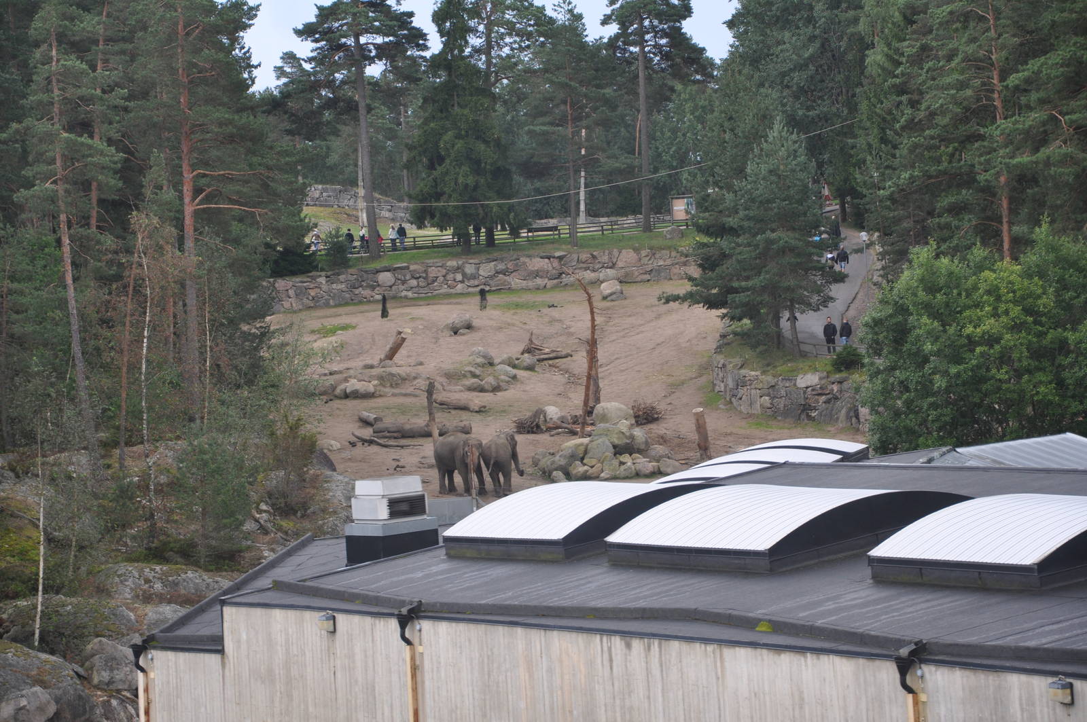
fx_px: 4072
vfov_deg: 10.1
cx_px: 544
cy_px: 361
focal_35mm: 135
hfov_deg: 15.2
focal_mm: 90
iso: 320
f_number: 5.6
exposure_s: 1/125
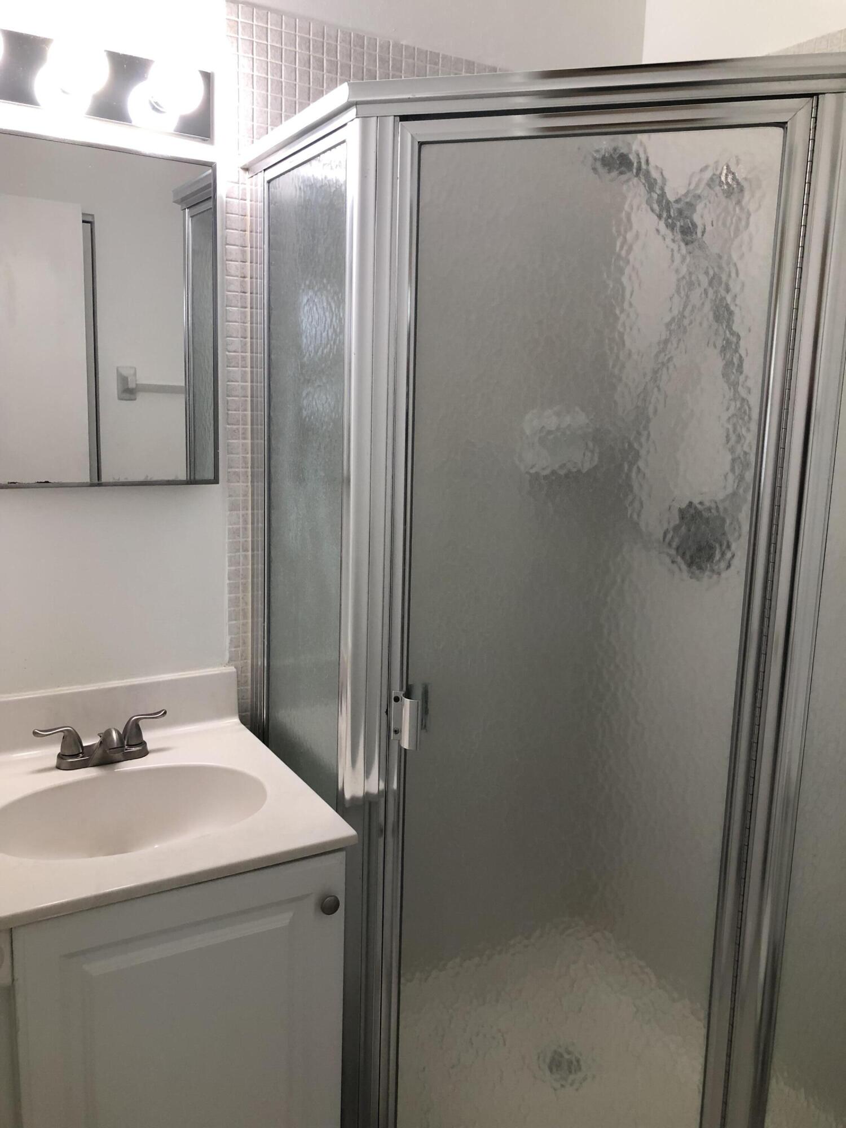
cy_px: 564
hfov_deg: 49.7
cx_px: 423
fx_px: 912
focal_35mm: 28
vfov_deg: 63.4
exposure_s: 1/30
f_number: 1.8
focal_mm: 3.99
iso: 32
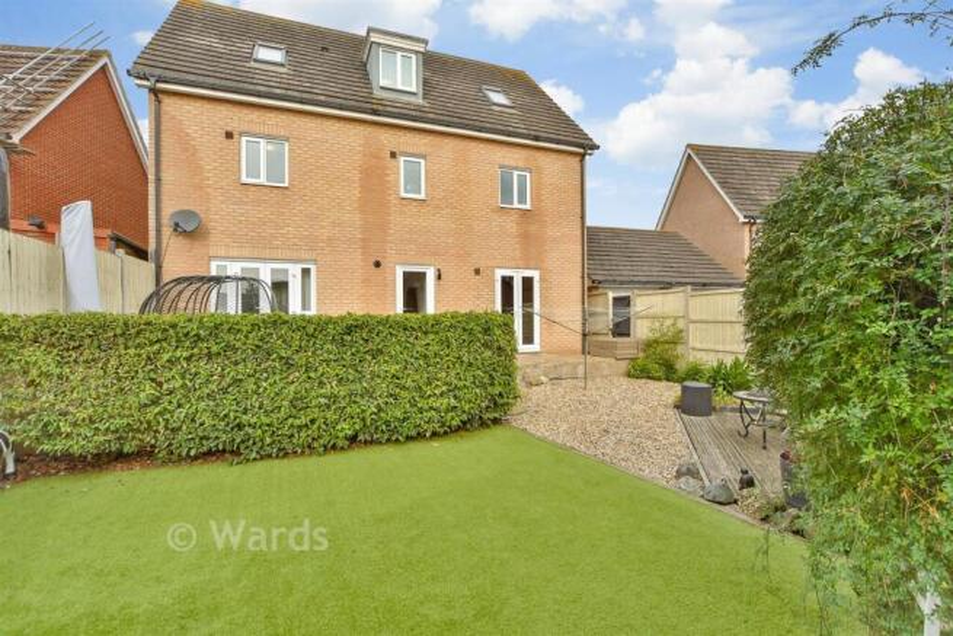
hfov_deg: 100.4
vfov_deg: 77.4
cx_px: 476
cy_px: 318
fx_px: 397
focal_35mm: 15
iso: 500
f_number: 8
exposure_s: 1/250
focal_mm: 10
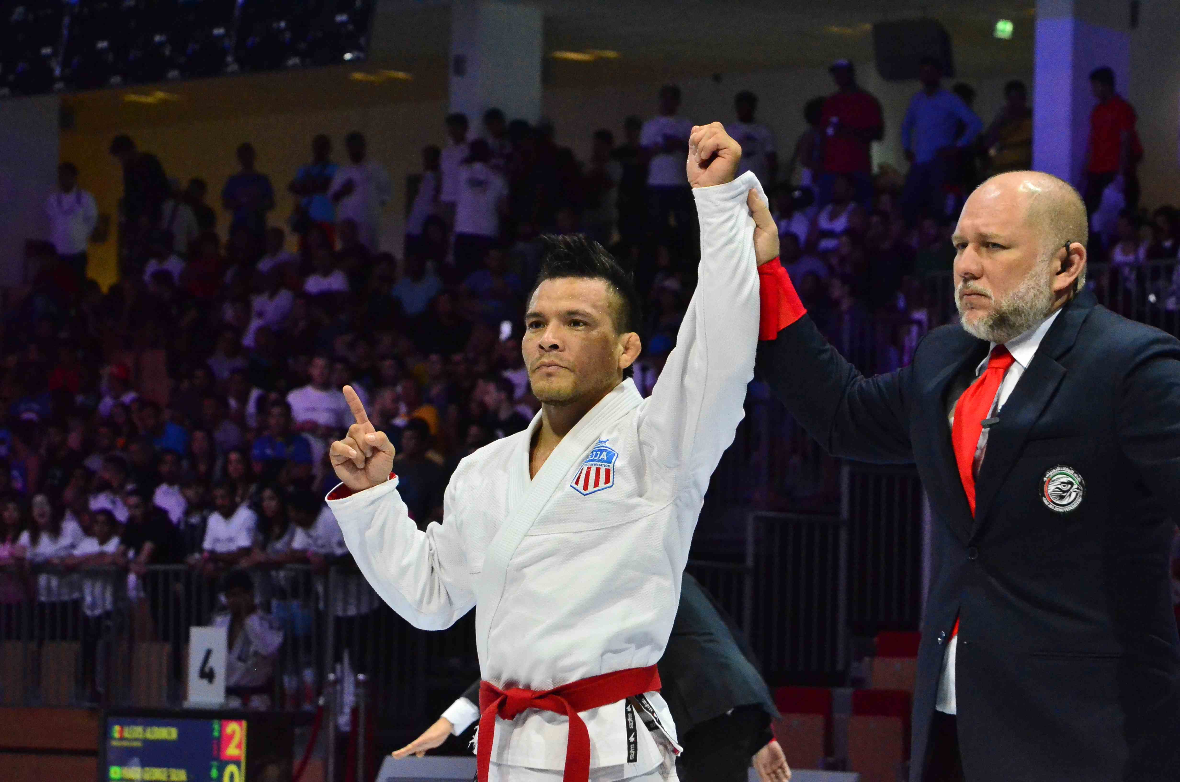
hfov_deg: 14.0
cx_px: 590
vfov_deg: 9.3
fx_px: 4808
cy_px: 391
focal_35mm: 147
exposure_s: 1/400
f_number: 5.6
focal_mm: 98
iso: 6400
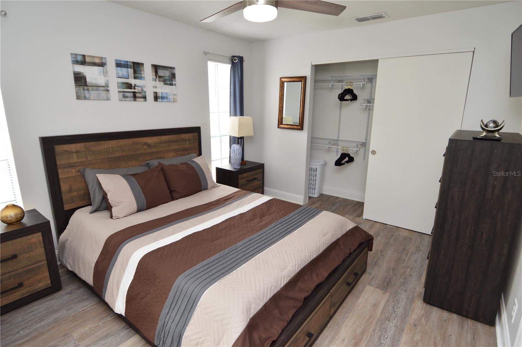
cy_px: 174
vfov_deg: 67.3
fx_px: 261
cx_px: 261
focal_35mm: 18
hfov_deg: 90.1
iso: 400
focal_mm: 12
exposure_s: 1/60
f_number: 4
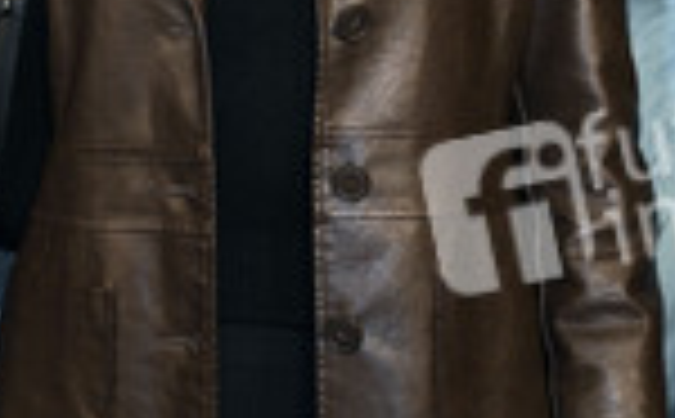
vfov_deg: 8.2
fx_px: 2900
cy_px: -36
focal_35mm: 158
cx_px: 243
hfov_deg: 13.3
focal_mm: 58
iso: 1600
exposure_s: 1/250
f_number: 5.6
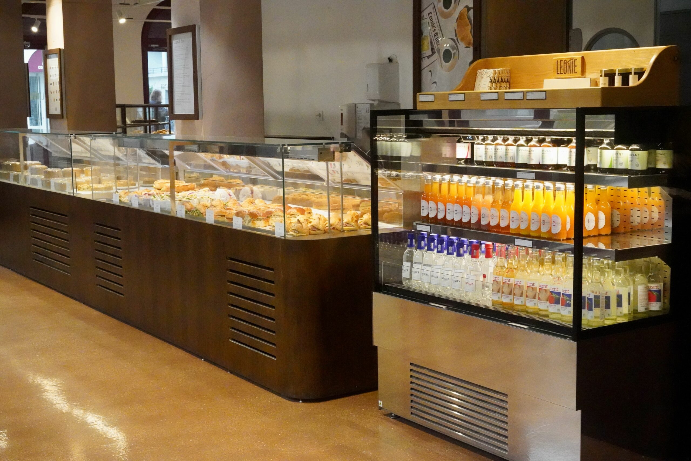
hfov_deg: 39.6
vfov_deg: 27.0
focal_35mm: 50
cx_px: 346
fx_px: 960
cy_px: 230
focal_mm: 50
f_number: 14
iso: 32000
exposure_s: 1/500
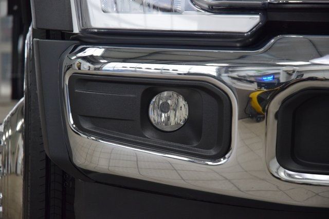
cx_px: 164
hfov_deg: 19.5
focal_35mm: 105
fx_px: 960
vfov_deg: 13.0
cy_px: 110
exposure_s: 1/125
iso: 1600
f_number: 5
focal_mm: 70
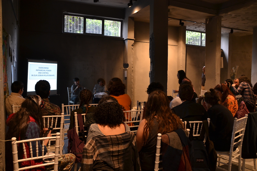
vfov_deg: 47.9
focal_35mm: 27
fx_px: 193
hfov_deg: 67.4
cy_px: 86
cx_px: 128
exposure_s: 1/40
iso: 400
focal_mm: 18
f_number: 3.5
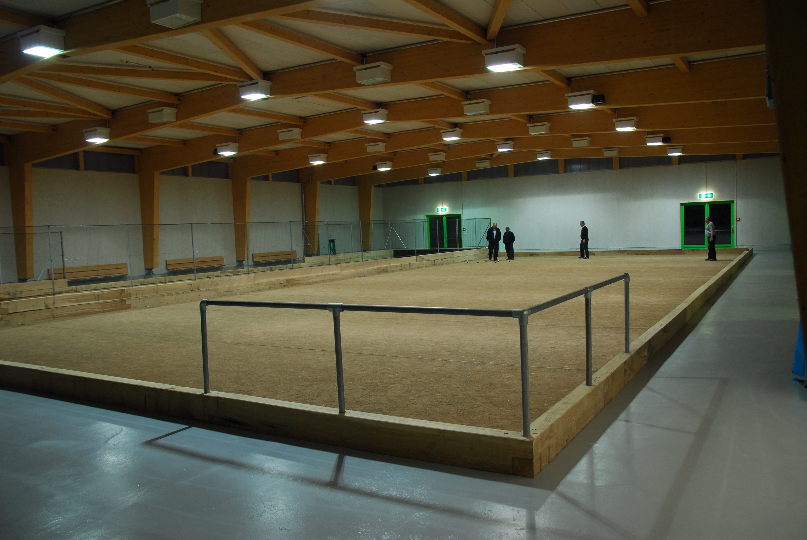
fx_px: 640
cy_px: 270
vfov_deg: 45.8
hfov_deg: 64.5
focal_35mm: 28
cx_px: 404
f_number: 3.3
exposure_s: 1/45
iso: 400
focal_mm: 19
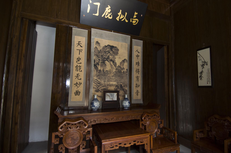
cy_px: 76
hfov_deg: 90.1
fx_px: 115
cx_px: 116
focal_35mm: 18
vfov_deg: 67.2
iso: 500
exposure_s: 1/60
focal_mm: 12
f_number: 4
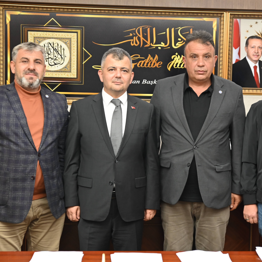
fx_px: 608
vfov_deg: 24.3
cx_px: 159
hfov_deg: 24.3
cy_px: 130
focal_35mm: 71
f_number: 2.8
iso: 3200
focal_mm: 55
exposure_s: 1/80
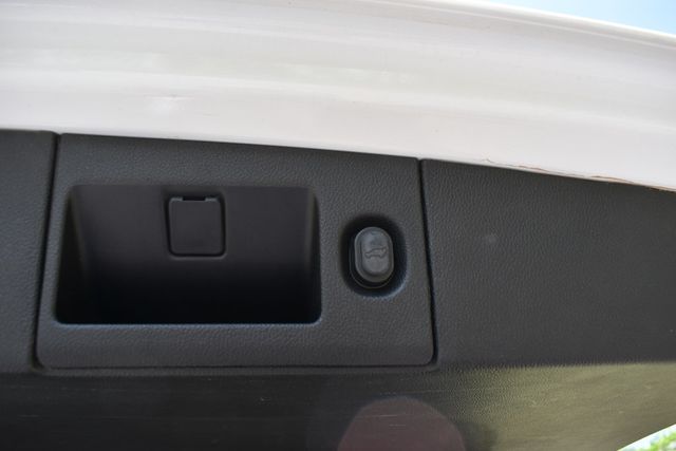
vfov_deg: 48.0
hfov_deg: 67.4
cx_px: 338
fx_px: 507
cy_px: 226
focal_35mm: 27
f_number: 5.6
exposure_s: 1/250
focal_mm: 18
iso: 320
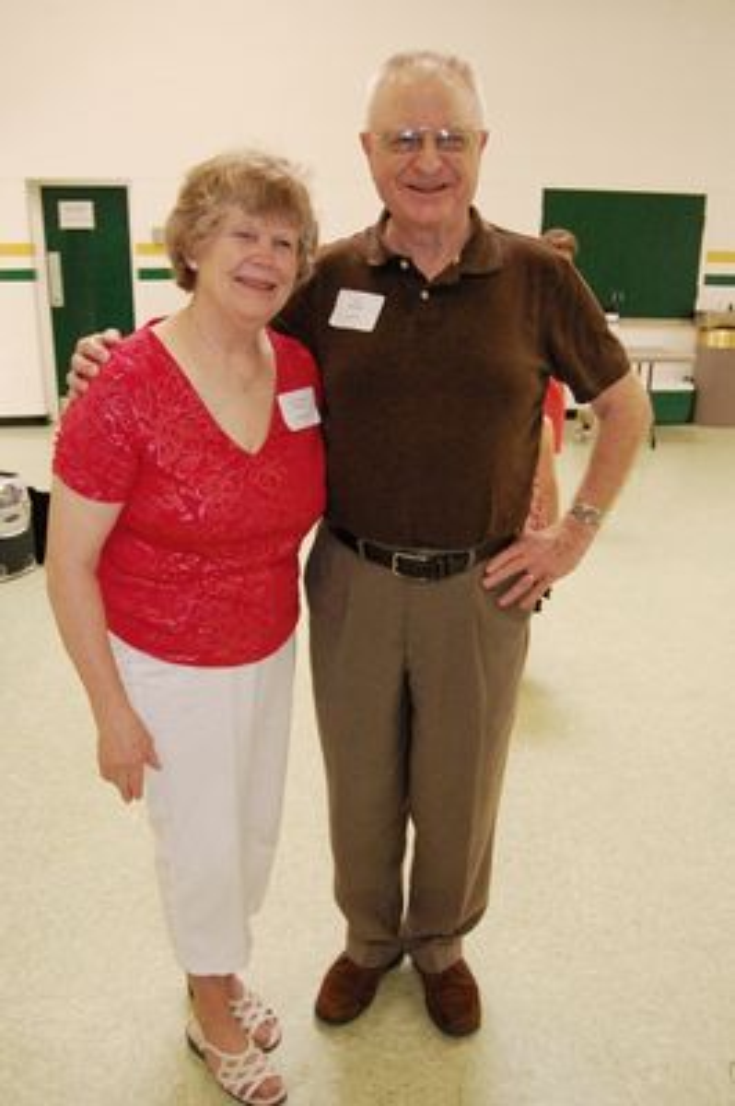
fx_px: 920
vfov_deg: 62.0
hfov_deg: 43.5
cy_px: 553
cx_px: 368
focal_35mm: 30
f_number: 5
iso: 1600
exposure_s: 1/60
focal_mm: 20
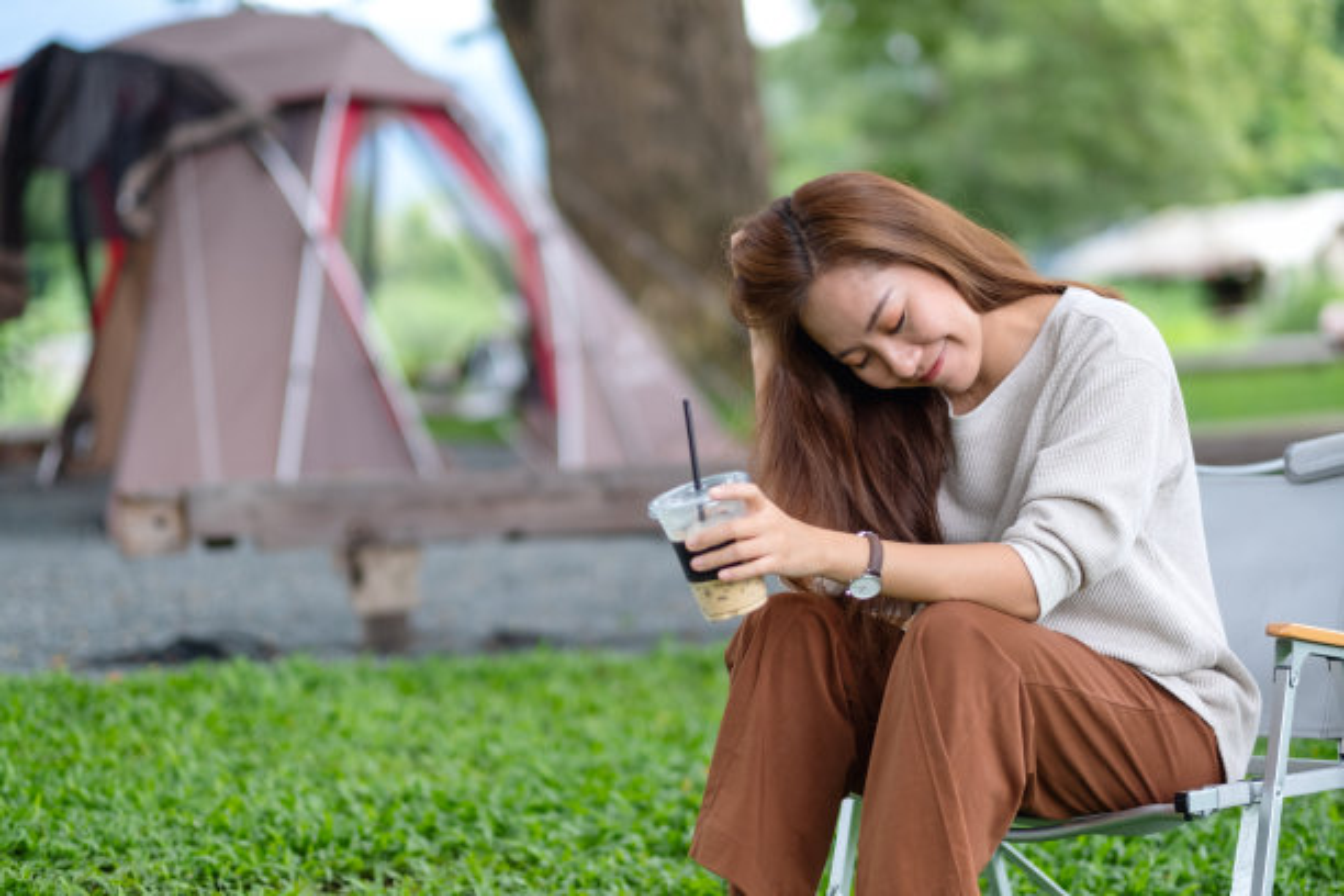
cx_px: 672
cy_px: 448
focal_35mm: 84
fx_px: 3136
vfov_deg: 16.3
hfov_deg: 24.2
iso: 200
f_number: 1.4
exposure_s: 1/1400
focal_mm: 56
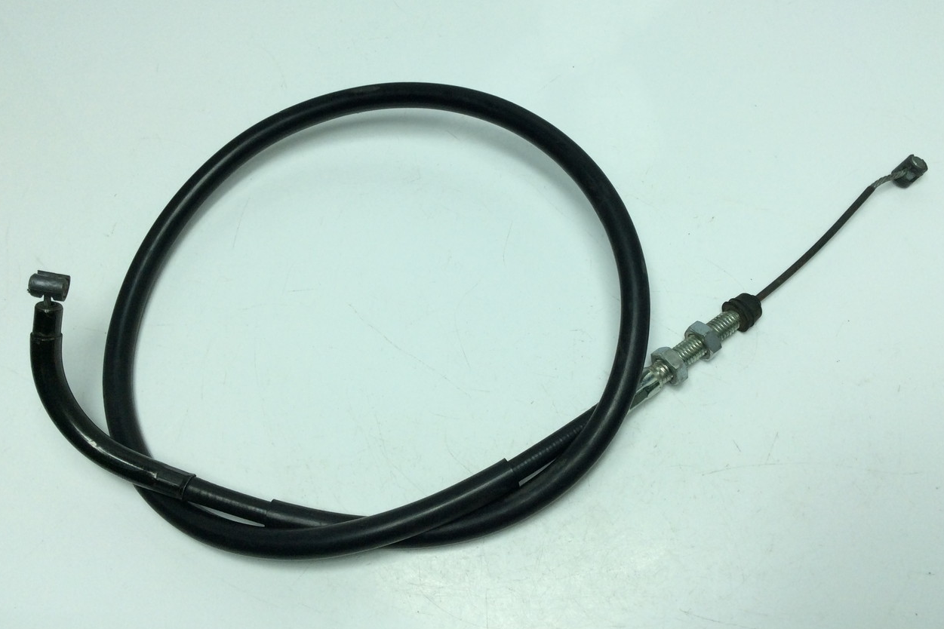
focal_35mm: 34
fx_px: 891
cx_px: 478
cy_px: 276
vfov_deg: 38.8
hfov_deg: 55.8
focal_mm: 3.3
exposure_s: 1/602
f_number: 2.4
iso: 32
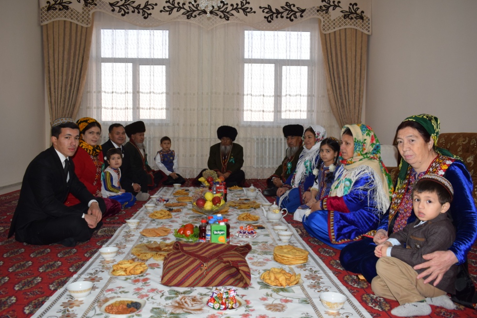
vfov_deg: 42.3
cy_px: 159
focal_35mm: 31
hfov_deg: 60.3
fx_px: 411
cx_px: 233
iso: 800
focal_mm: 20
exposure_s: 1/125
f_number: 5.6
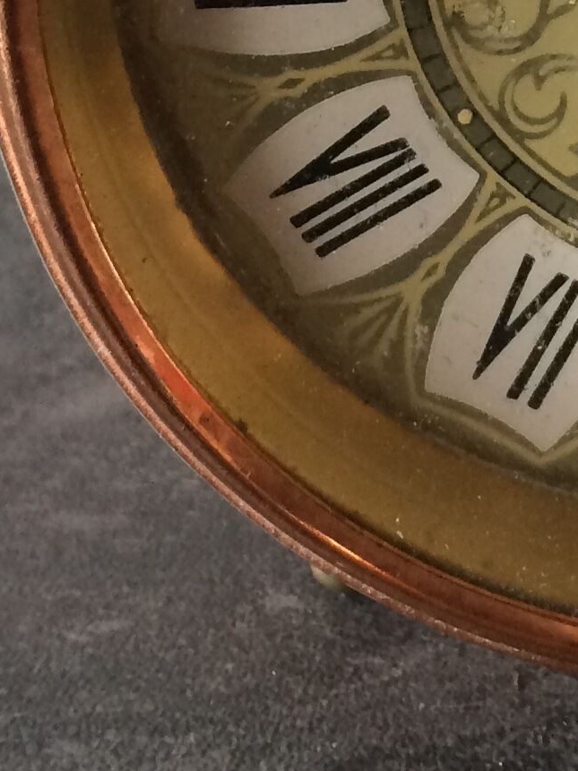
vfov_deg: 16.7
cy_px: -272
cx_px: 686
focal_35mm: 110
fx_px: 2451
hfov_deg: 13.1
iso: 100
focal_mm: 4.15
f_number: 2.2
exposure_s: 1/33
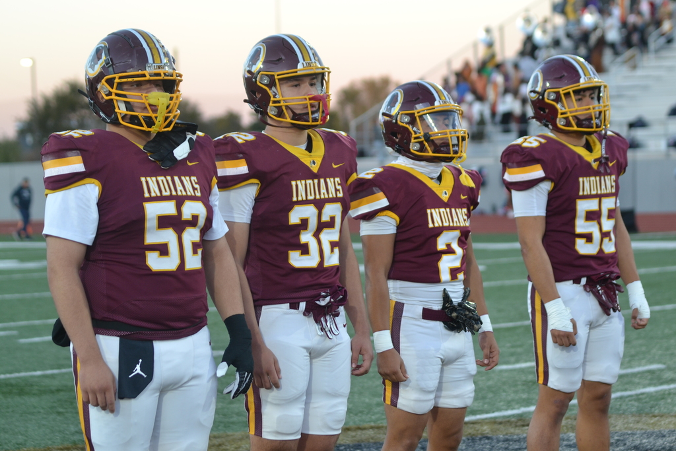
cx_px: 338
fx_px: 1972
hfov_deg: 19.5
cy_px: 226
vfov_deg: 13.0
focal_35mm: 105
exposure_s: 1/160
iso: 400
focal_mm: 70
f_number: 3.2
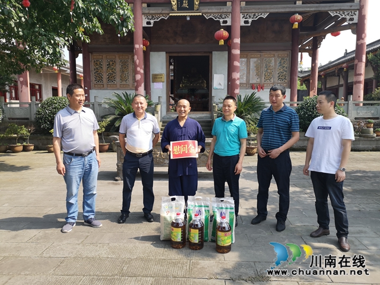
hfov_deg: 65.3
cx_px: 190
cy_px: 142
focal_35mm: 27
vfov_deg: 51.4
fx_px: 296
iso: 50
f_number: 1.8
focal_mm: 5.58
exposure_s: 1/797
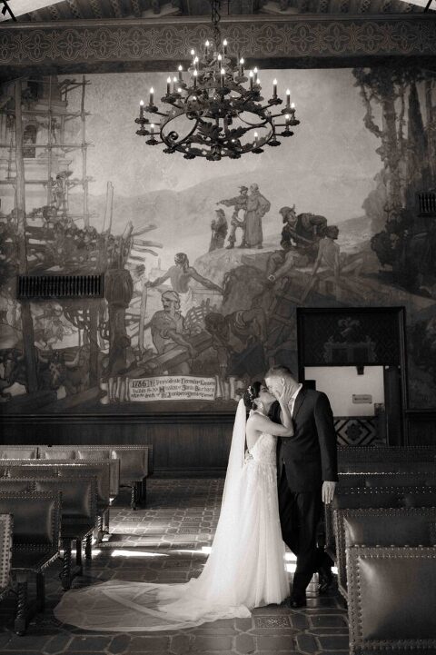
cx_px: 218
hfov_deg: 37.8
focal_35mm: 35
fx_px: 636
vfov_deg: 54.5
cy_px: 328
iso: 1000
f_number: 2.8
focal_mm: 35
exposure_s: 1/100
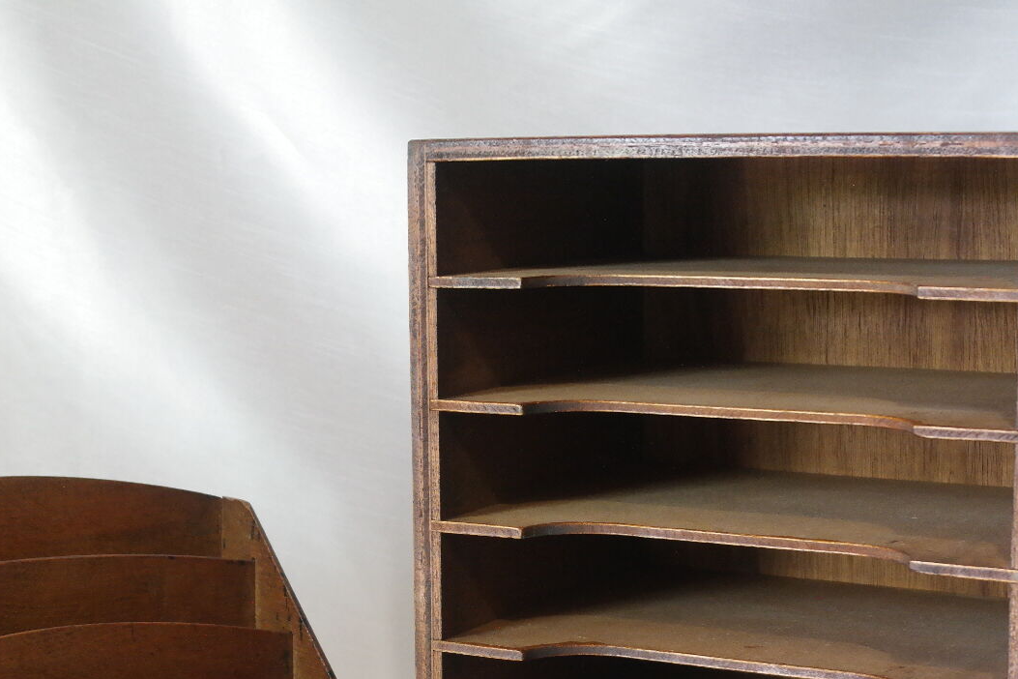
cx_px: 377
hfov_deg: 23.3
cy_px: 549
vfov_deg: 15.6
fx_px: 2460
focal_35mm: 87
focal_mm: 35
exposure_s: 1/30
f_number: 5.6
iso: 1600
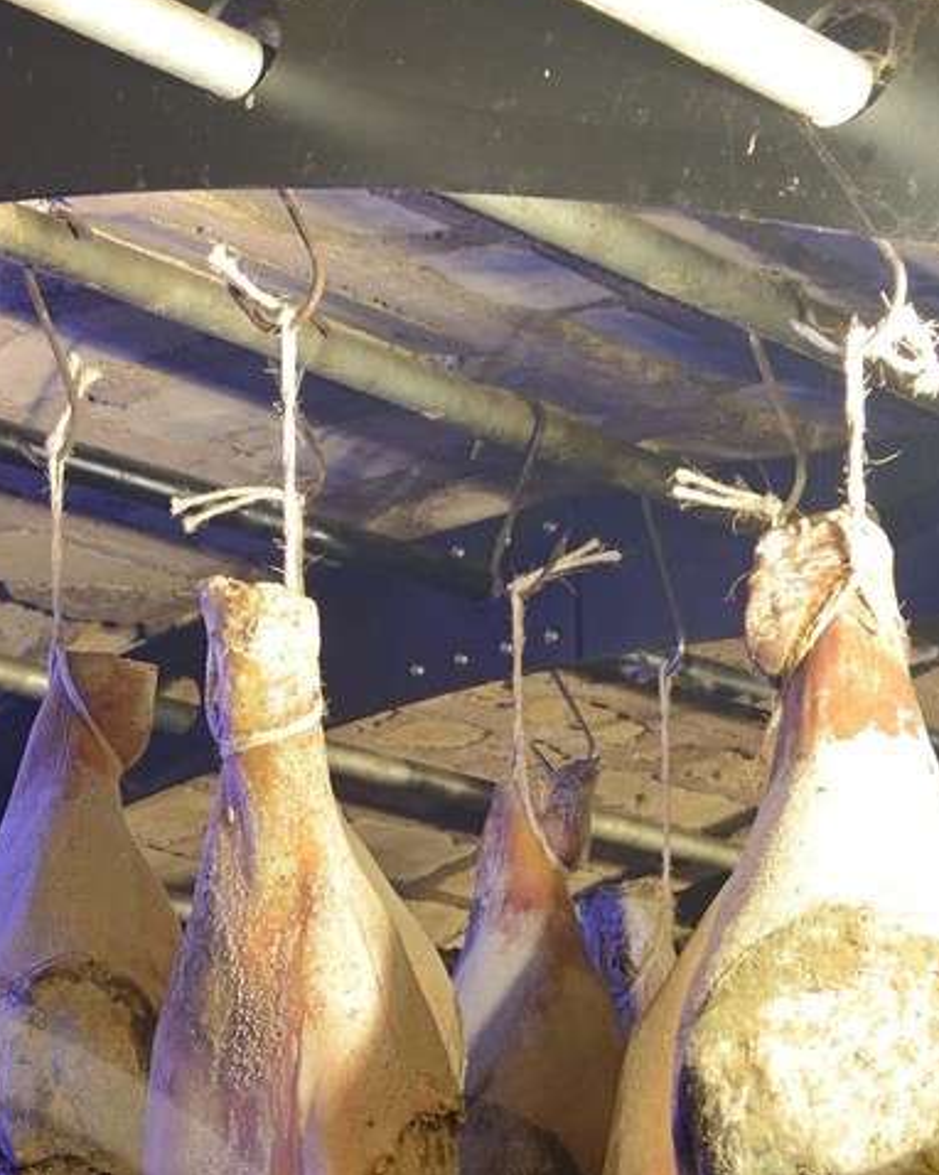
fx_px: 3824
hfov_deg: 13.5
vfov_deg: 16.1
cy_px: 1738
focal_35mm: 110
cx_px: -252
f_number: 8
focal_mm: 35
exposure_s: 1/5
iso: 1600
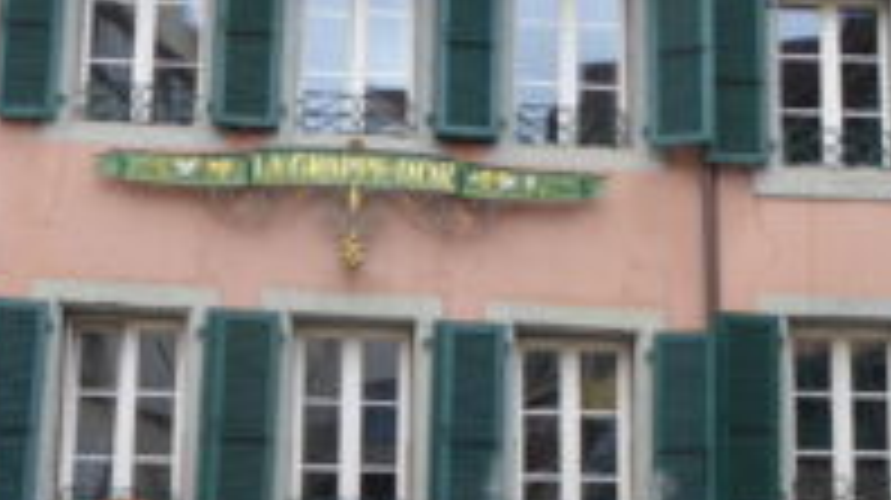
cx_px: 369
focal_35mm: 66
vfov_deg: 18.1
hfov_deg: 31.8
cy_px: 396
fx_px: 1558
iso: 80
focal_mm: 4.3
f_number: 3.3
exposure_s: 1/100
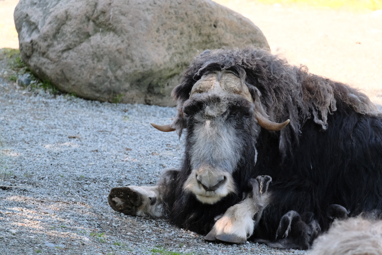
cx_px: 191
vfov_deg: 2.3
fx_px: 6367
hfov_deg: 3.4
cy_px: 128
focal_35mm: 600
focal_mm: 400
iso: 3200
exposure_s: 1/480
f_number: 7.1
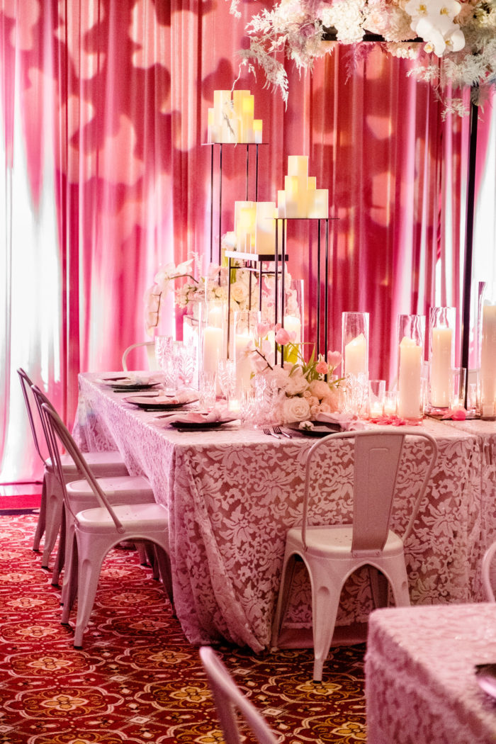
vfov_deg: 24.5
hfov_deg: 16.5
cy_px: 372
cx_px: 248
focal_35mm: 83
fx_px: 1715
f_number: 2.8
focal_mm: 55
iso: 8000
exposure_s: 1/200
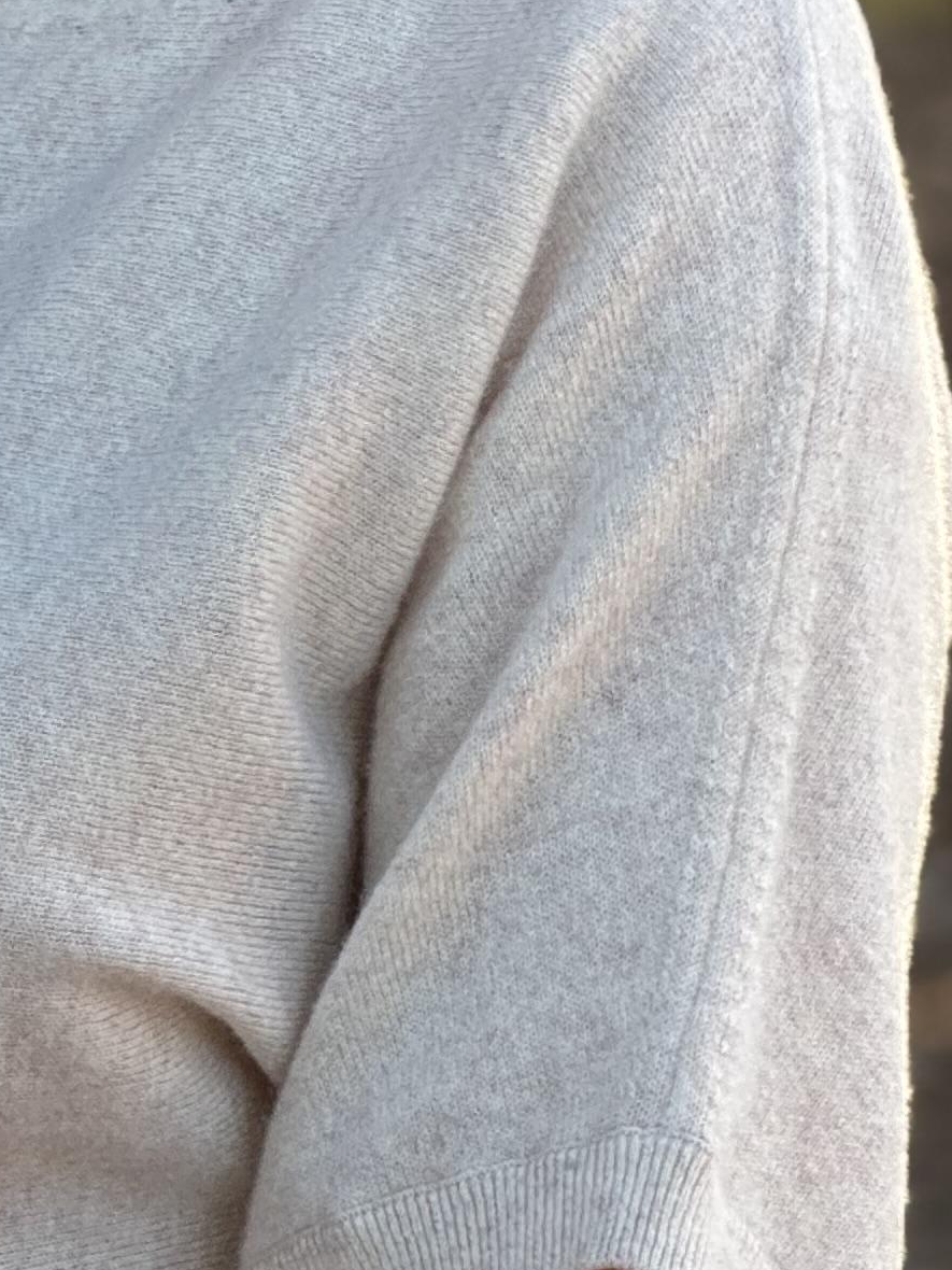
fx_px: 9644
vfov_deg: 7.5
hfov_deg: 5.6
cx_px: -399
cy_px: 45
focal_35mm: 263
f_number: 2.8
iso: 64
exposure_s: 1/99
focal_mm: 9
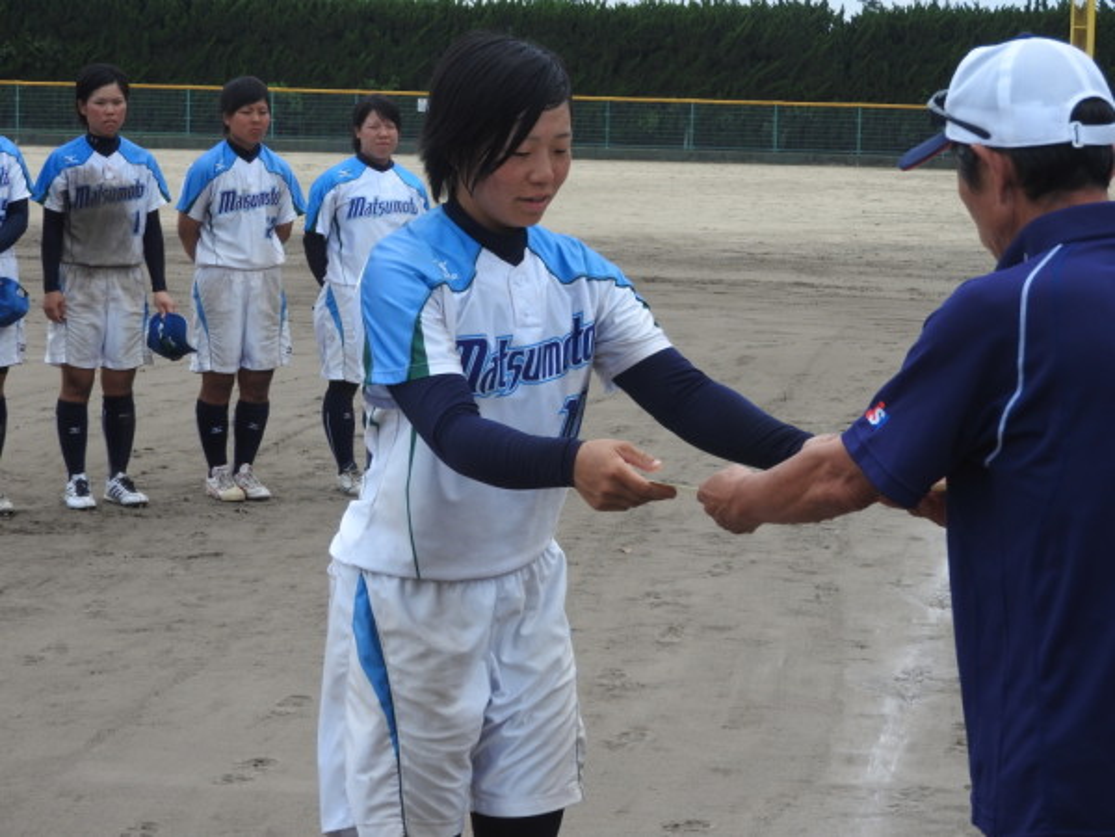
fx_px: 3060
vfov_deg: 15.6
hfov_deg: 20.7
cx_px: 558
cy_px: 418
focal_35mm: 95
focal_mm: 17
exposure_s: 1/500
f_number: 4.8
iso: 100
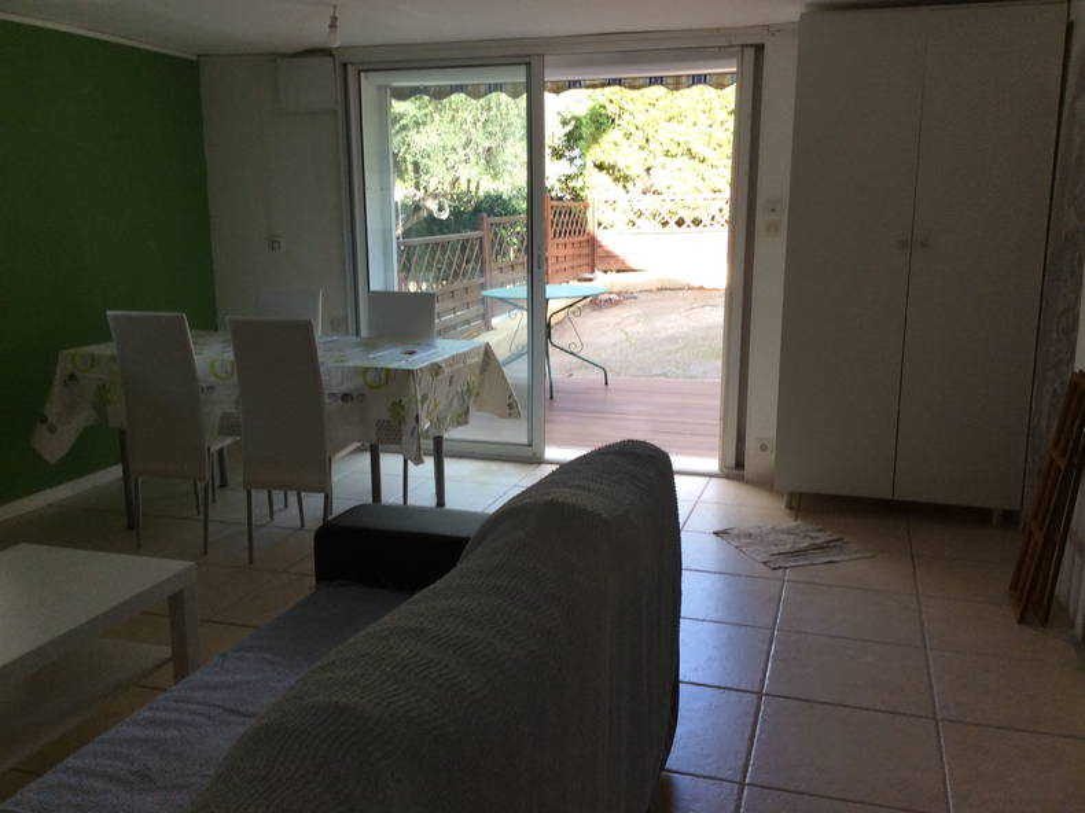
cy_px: 406
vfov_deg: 44.1
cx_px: 542
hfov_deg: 56.8
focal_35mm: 32
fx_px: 1003
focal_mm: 3.3
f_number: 2.4
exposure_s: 1/100
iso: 32
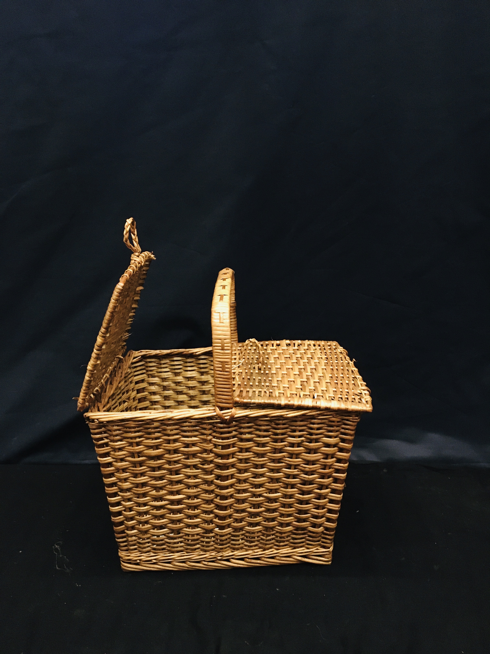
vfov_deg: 61.7
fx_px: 547
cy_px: 327
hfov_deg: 48.2
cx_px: 245
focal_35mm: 29
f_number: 2.2
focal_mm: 4.15
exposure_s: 1/17
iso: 400
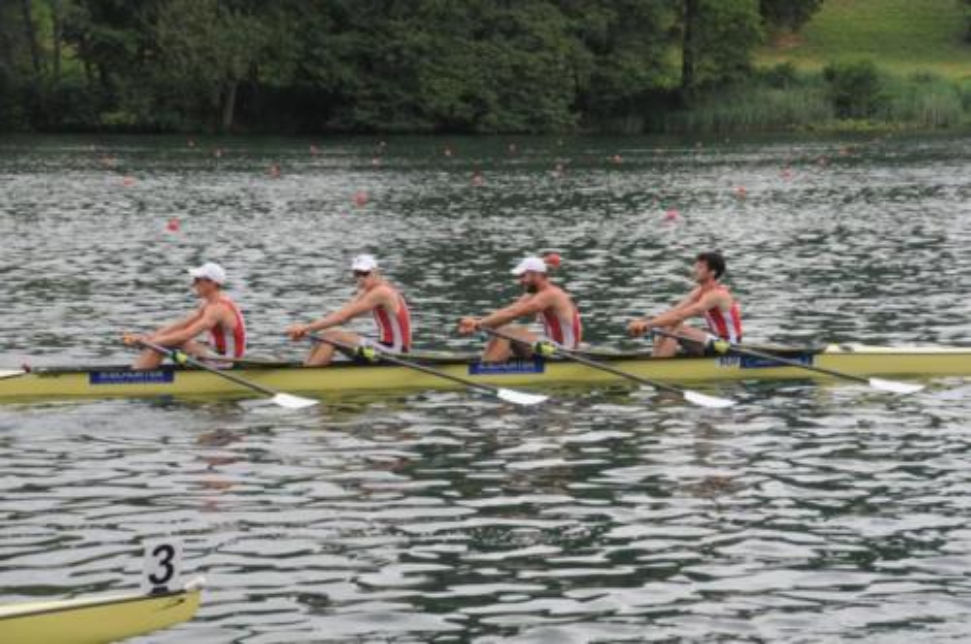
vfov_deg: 11.7
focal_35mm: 117
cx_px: 486
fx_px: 3152
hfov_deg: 17.5
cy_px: 322
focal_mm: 78
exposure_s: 1/400
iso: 800
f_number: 10
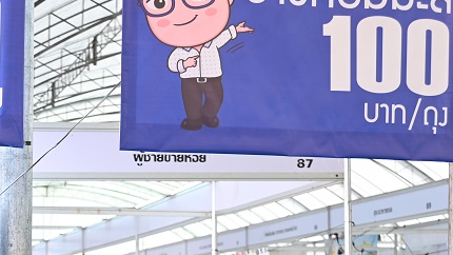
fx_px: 1345
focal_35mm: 112
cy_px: 310
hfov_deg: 19.0
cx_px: 106
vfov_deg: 10.6
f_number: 4
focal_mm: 38
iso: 320
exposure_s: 1/200
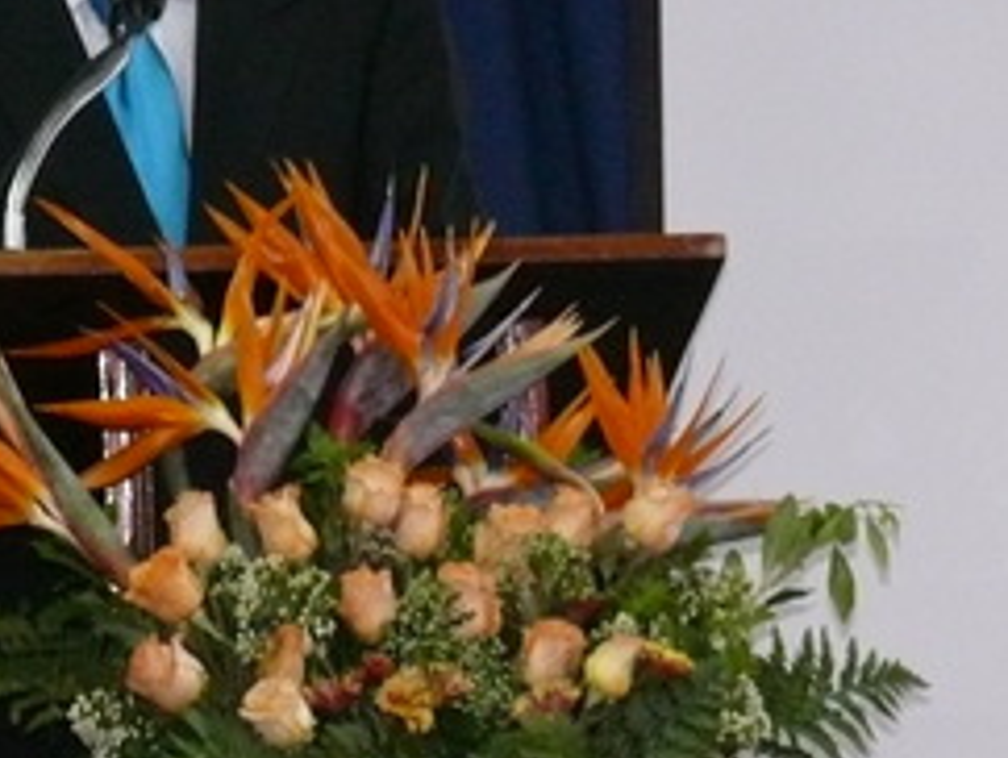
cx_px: 158
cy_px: 158
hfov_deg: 3.7
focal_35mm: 531
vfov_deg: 2.8
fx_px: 15478
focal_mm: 38.1
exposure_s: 1/30
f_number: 3.6
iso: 400
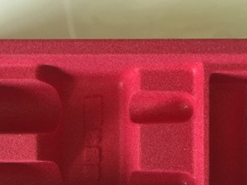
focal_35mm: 51
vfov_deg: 28.0
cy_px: 147
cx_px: 97
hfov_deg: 37.3
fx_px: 364
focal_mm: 4.15
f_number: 2.2
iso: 100
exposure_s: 1/33
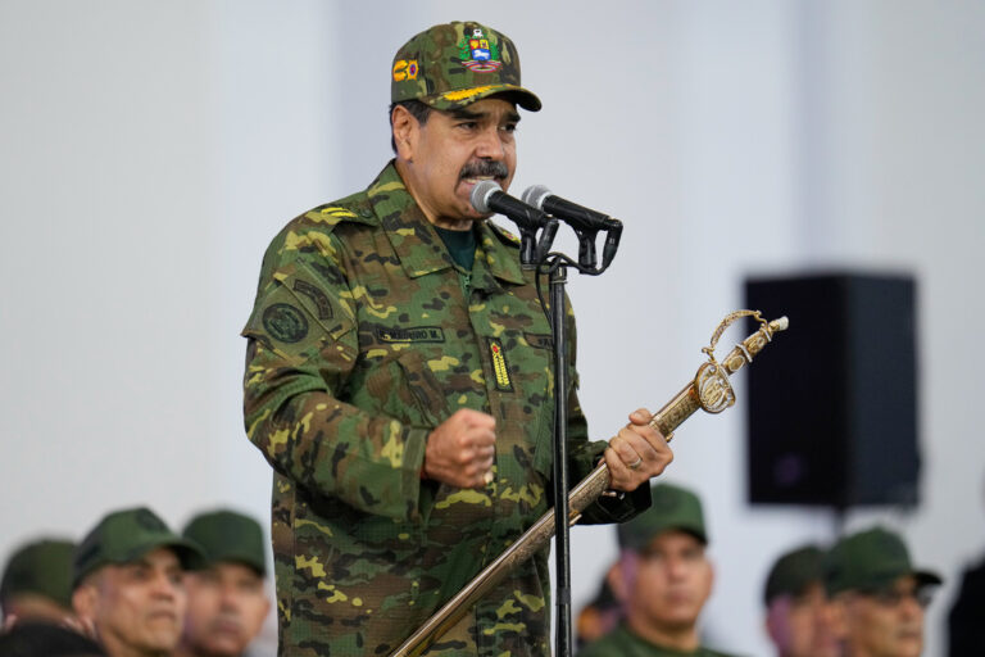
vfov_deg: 3.4
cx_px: 492
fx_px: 10944
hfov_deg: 5.2
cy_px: 328
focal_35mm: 400
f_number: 2.8
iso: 2000
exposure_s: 1/640
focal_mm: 400
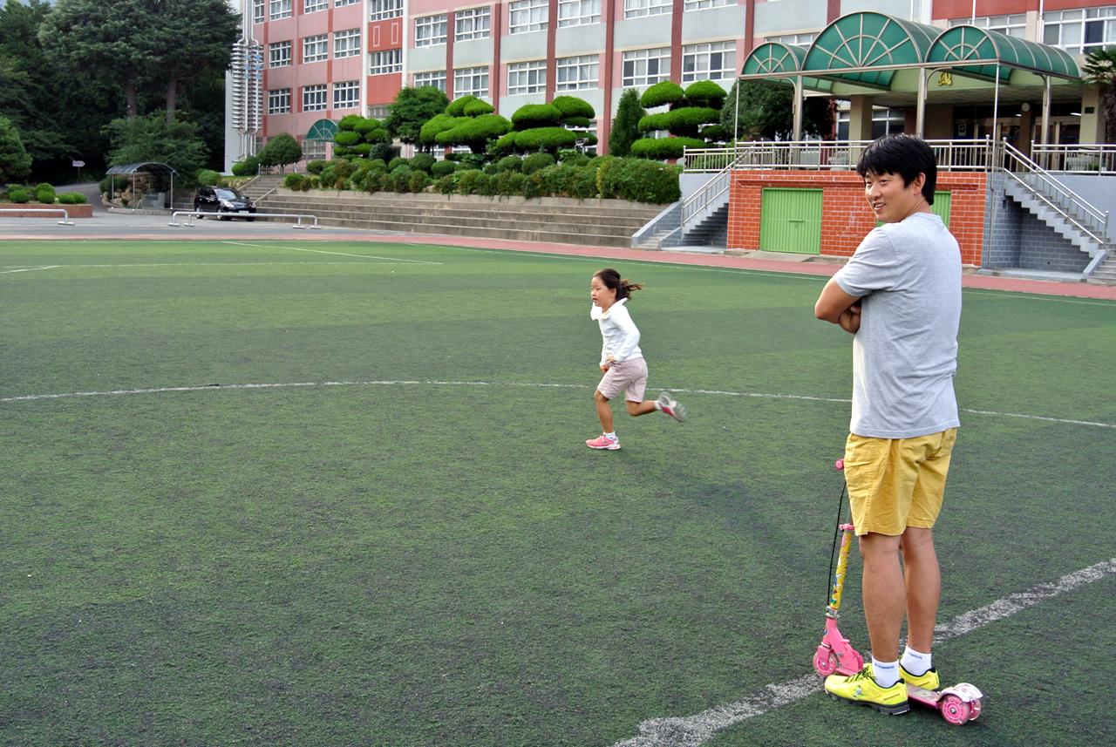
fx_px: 1242
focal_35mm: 40
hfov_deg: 48.4
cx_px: 558
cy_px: 374
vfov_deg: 33.5
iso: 180
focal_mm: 15
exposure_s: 1/250
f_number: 4.2
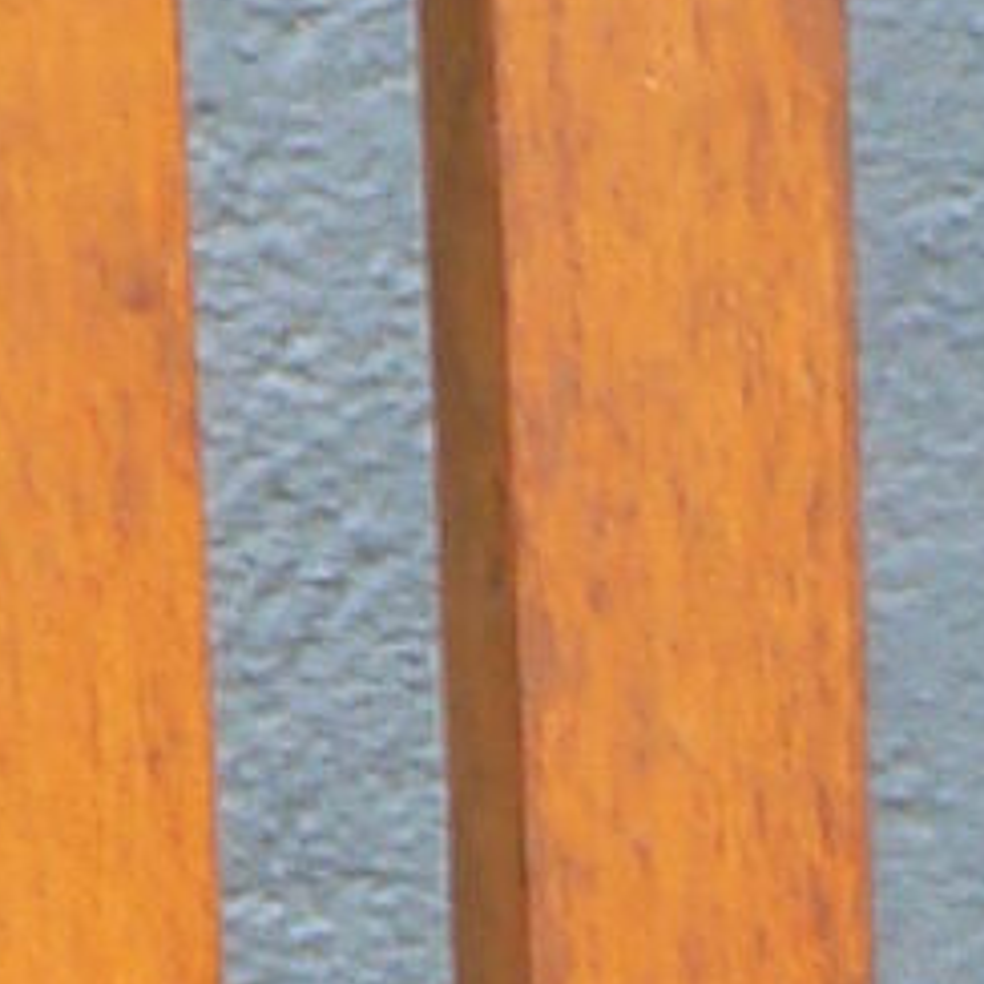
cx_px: -161
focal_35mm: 334
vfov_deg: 5.2
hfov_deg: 5.2
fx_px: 10742
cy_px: 1549
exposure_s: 1/30
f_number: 2.8
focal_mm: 6
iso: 80
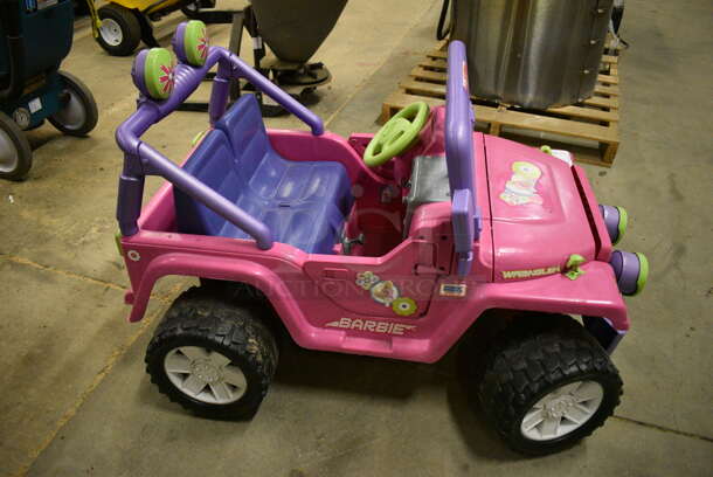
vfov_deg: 48.0
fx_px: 535
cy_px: 238
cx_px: 356
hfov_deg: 67.3
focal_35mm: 27
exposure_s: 1/125
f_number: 3.5
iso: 4500
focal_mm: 18
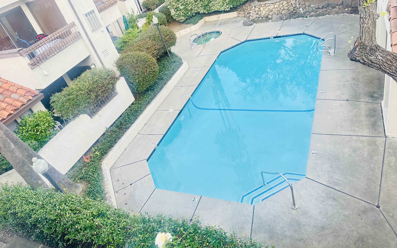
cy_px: 105
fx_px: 281
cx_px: 195
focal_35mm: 26
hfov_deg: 70.4
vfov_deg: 47.4
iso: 100
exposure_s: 1/125
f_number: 1.78
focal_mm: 6.86
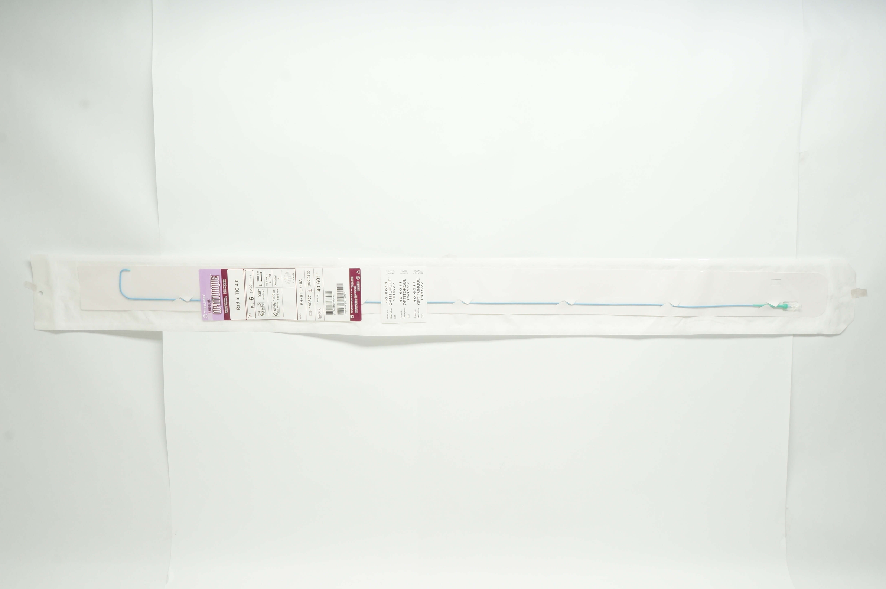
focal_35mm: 33
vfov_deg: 39.9
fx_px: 811
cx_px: 443
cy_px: 294
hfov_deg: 57.3
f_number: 13
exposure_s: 1/13
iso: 400
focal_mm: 22
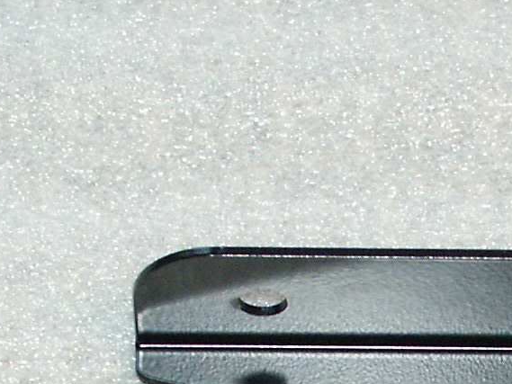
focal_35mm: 369
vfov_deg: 4.0
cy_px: 817
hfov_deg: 5.3
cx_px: 838
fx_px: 5459
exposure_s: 1/500
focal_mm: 20.44
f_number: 3.5
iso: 200
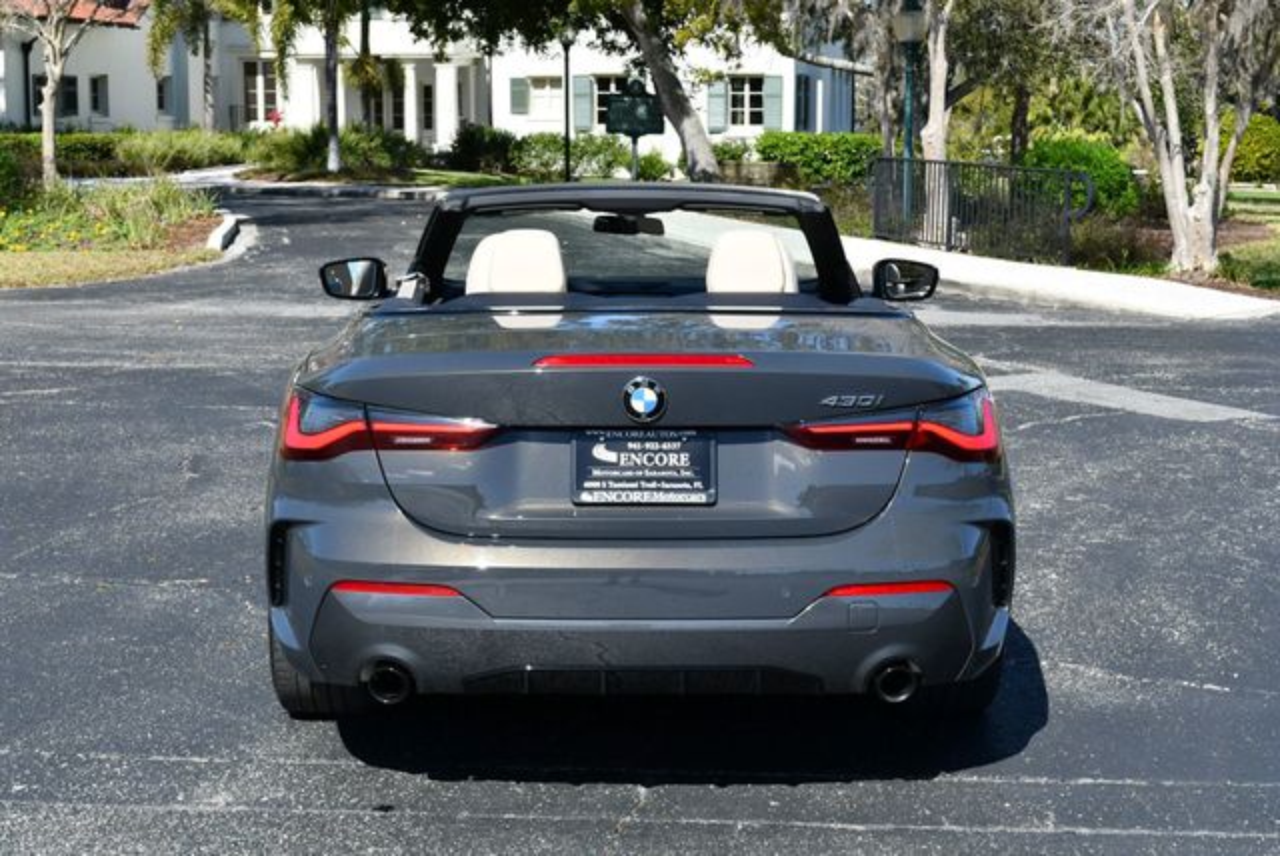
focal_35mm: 64
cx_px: 640
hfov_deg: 31.4
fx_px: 2278
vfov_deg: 21.3
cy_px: 428
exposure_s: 1/250
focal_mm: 32
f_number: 8
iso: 125
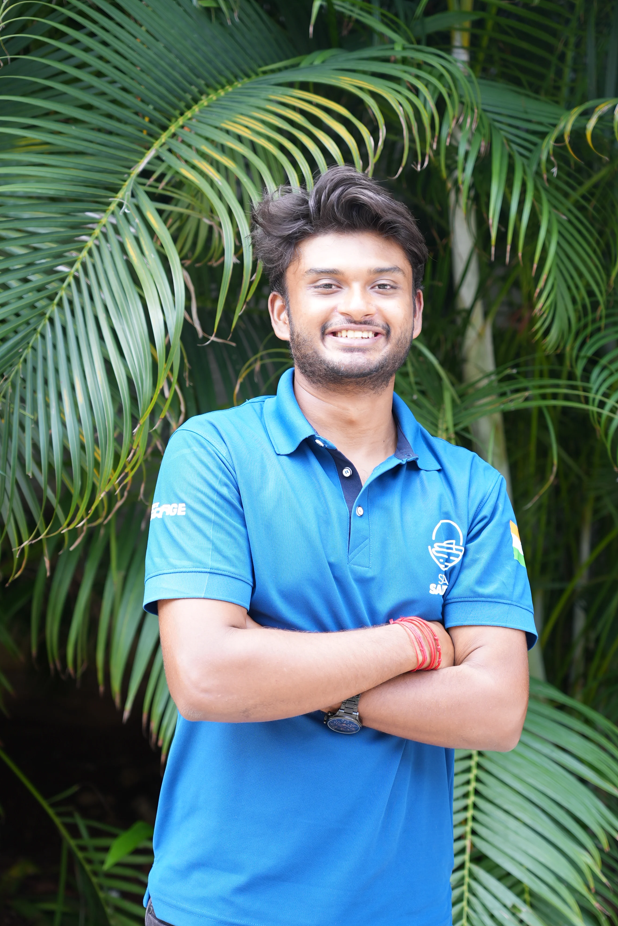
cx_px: 325
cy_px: 488
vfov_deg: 26.0
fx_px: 2006
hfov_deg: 17.5
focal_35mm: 78
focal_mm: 73
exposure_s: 1/50
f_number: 4
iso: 200
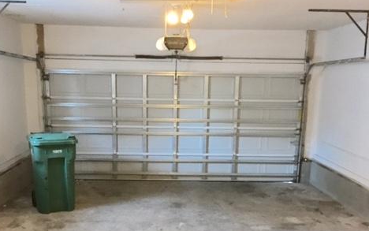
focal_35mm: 42
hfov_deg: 47.2
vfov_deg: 30.0
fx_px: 423
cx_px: 181
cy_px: 179
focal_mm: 4.15
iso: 160
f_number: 2.2
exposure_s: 1/4
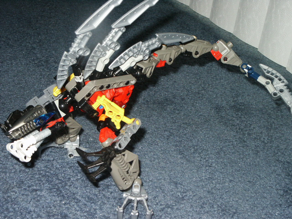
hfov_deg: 29.8
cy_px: 110
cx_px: 146
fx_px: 548
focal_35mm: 65
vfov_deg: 22.6
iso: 200
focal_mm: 13.57
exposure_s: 1/60
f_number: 8
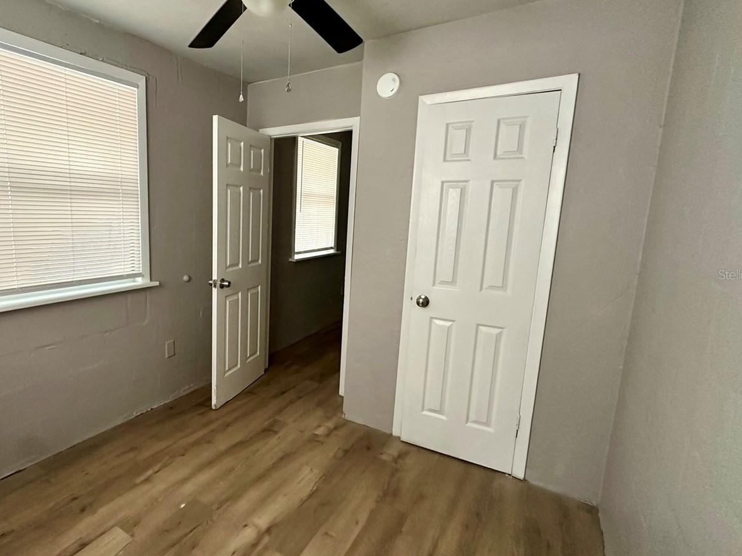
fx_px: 407
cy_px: 274
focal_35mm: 19
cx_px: 274
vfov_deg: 68.7
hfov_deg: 82.9
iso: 320
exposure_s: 1/63
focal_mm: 2.22
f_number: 2.2
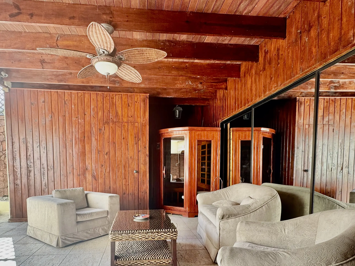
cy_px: 183
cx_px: 158
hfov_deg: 76.1
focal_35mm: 22
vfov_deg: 59.3
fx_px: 226
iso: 50
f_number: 2.2
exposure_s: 1/99
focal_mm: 2.22
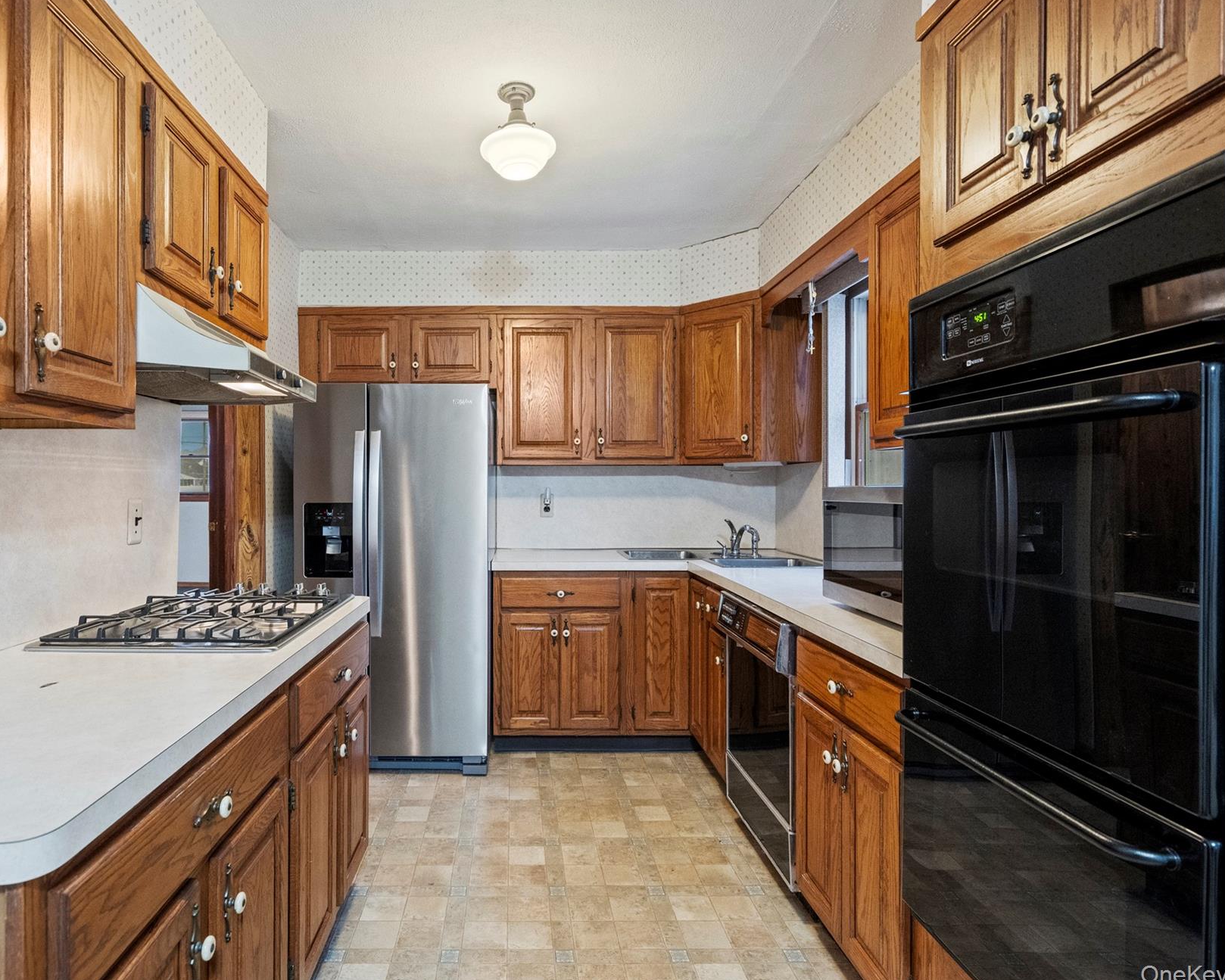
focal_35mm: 19
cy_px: 476
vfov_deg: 70.9
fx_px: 689
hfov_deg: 82.7
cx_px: 519
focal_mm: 16
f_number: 5.6
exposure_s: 1/10
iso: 1600
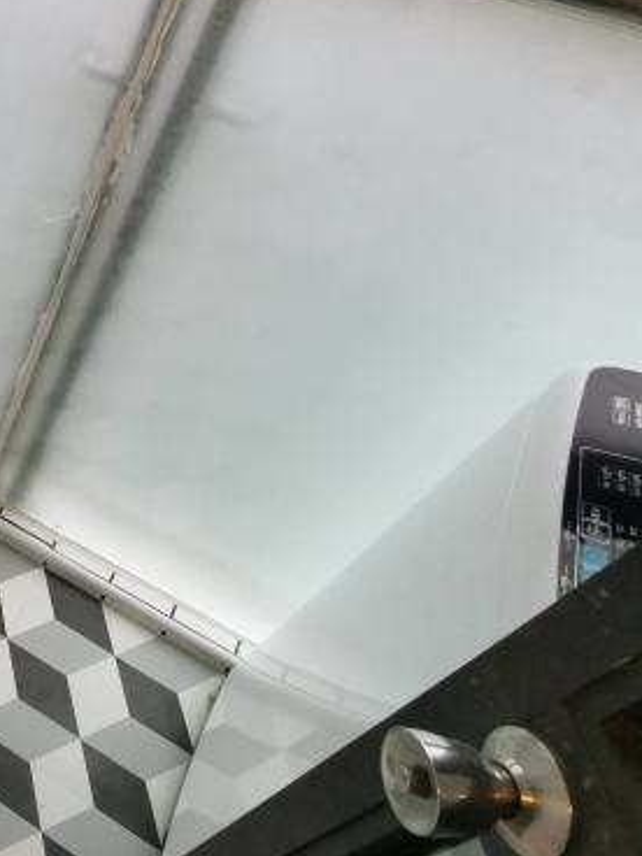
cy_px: 256
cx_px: -270
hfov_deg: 28.5
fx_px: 915
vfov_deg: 48.9
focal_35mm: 37
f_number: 2.2
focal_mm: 2.23
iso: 250
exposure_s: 1/33.3
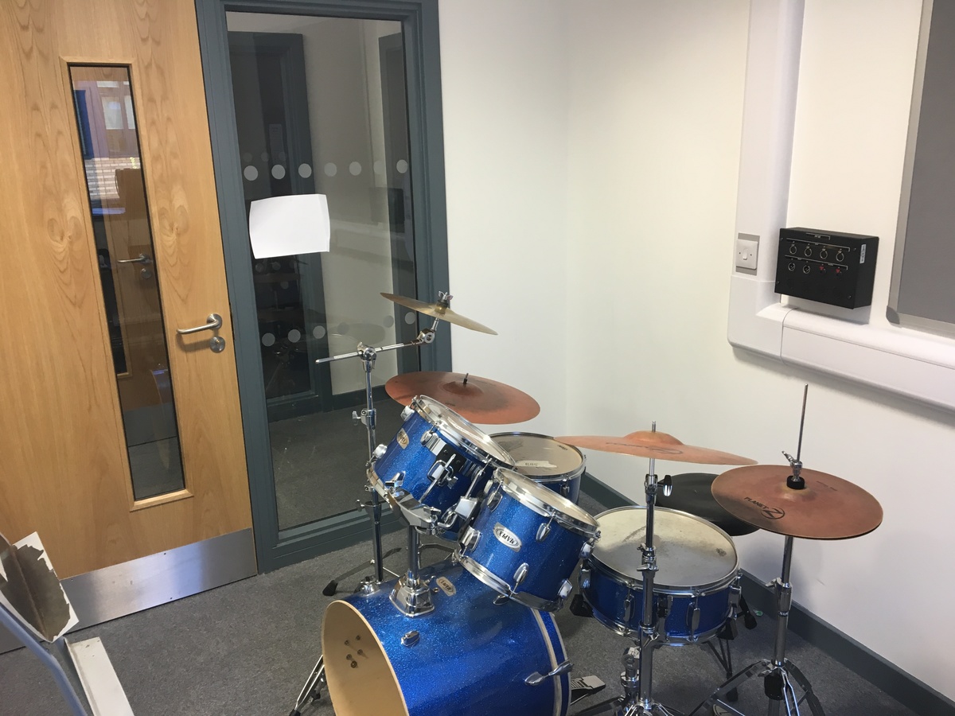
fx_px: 800
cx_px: 478
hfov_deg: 61.7
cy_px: 358
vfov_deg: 48.2
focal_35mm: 29
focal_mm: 4.15
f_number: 2.2
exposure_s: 1/33
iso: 80
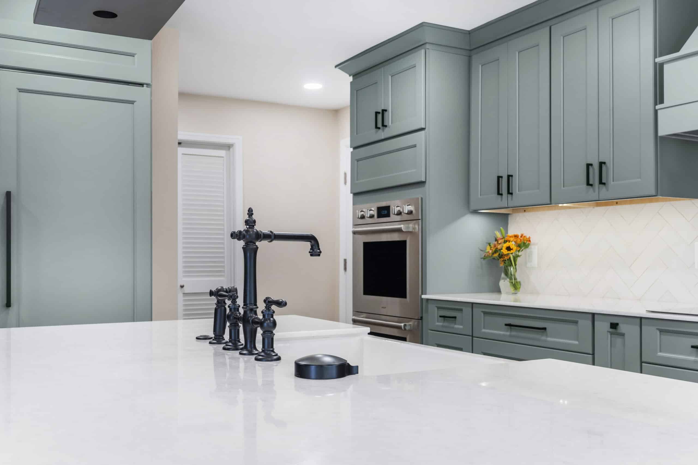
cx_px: 349
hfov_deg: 54.4
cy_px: 232
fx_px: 679
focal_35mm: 35
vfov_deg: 37.9
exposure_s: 1/4
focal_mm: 35
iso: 400
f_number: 8
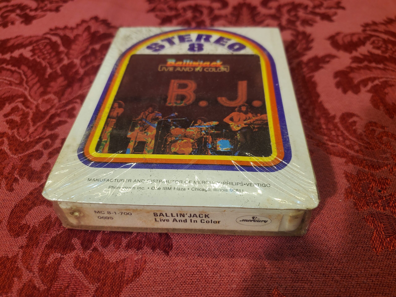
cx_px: 198
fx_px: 297
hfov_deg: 67.3
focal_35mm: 26
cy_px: 148
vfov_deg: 53.1
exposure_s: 1/120
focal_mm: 4.3
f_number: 1.5
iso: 50
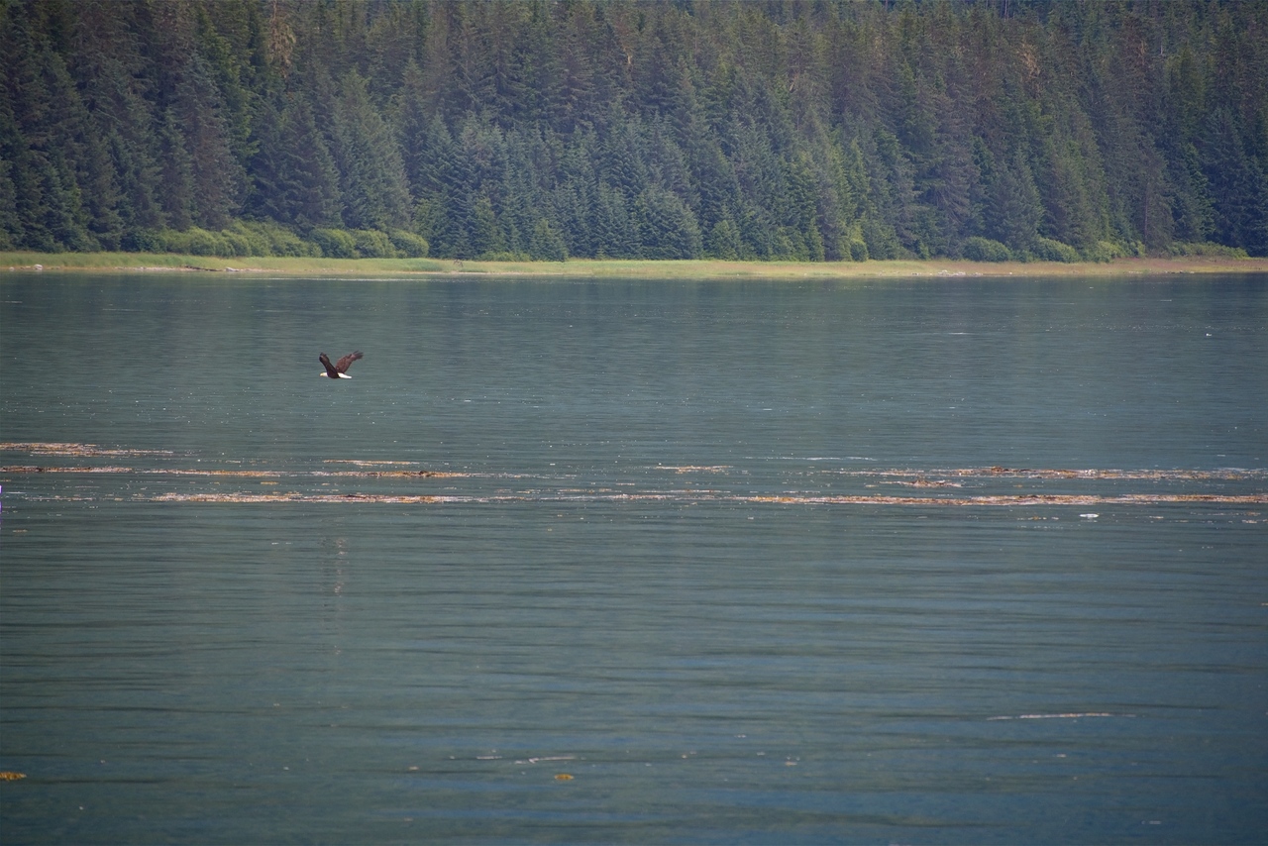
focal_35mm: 300
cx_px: 634
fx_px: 10568
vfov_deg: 4.6
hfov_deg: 6.9
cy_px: 423
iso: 640
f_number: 5.6
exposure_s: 1/640
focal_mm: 300
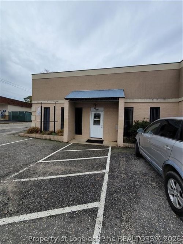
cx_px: 92
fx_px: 92
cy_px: 122
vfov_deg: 106.2
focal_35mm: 13
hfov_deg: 89.9
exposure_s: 1/634
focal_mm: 2.2
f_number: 2.2
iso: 50
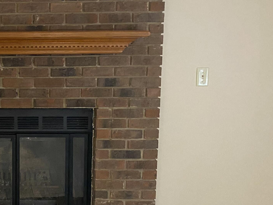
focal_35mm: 55
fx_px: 434
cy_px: 97
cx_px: -3
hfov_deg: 32.1
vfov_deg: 26.6
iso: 800
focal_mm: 4.25
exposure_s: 1/30
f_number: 1.8
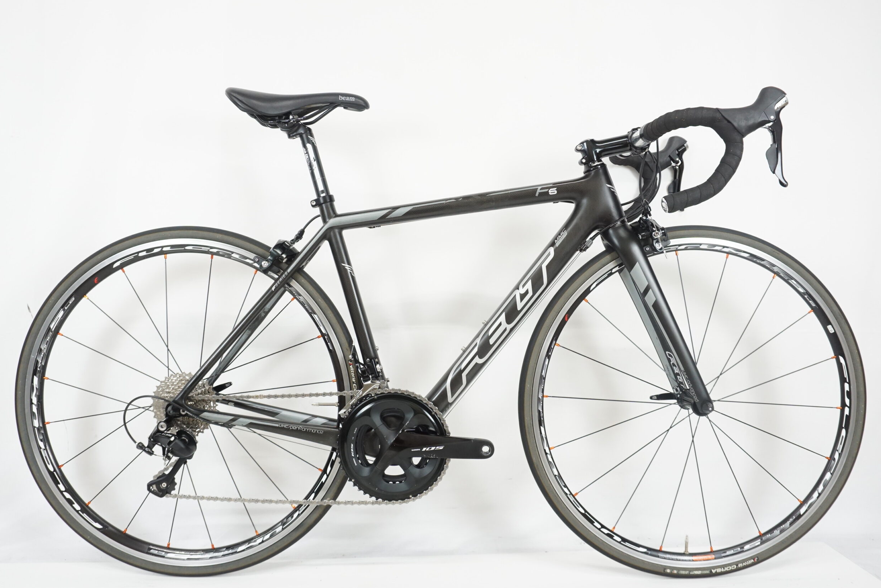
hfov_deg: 65.5
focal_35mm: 28
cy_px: 288
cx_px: 444
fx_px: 685
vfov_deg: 46.4
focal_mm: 18
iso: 1000
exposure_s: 1/40
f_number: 5
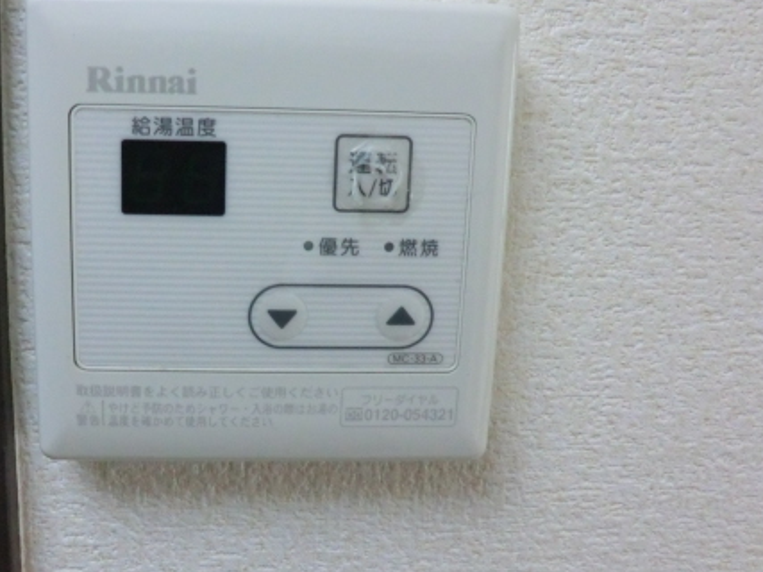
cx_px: 272
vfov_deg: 39.6
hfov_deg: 50.7
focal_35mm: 36
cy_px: 288
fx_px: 793
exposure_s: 1/60
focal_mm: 4.3
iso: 500
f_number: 3.2
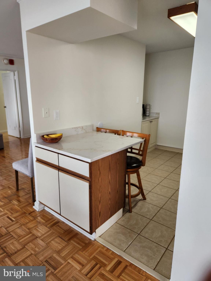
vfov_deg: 73.9
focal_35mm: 23
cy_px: 140
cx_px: 106
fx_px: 187
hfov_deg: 58.9
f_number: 1.8
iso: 160
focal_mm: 5.4
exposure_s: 1/120
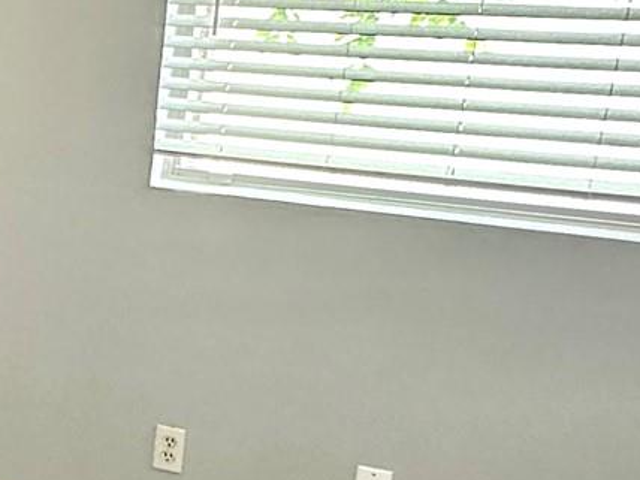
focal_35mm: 67
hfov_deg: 24.4
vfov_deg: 21.9
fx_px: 1239
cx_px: -239
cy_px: 307
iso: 320
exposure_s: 1/60
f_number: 2.2
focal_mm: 2.22
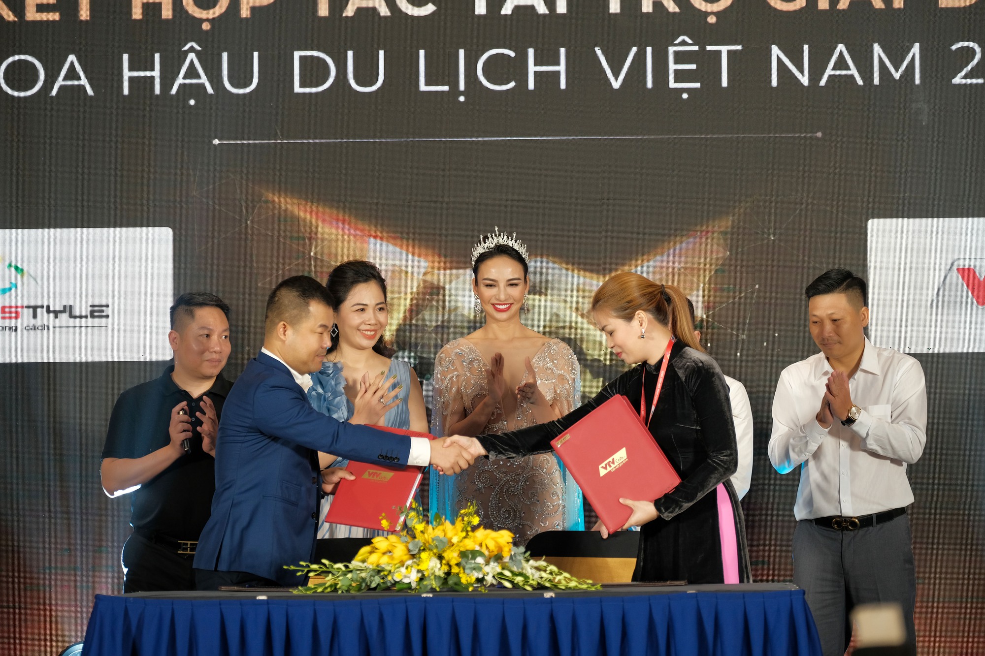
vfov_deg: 9.0
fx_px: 4186
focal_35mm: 153
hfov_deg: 13.4
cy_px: 328
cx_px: 492
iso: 640
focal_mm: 102.2
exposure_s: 1/125
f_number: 3.2
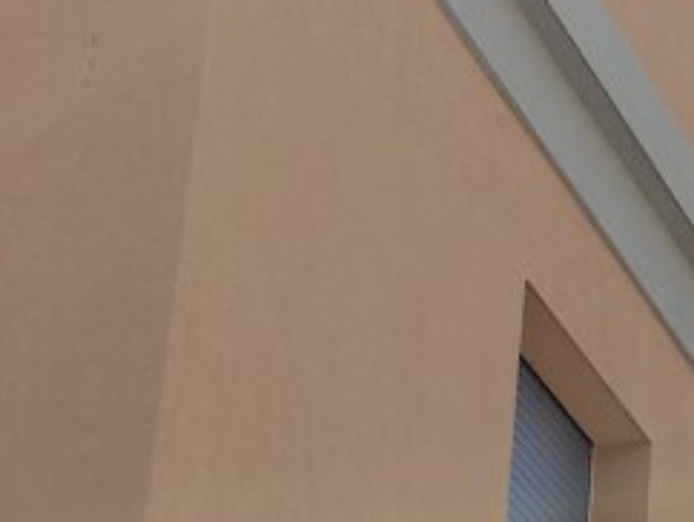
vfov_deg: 9.7
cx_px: 1091
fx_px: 3010
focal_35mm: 150
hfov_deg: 12.4
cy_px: 674
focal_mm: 6.14
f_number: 1.65
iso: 50
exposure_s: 1/847
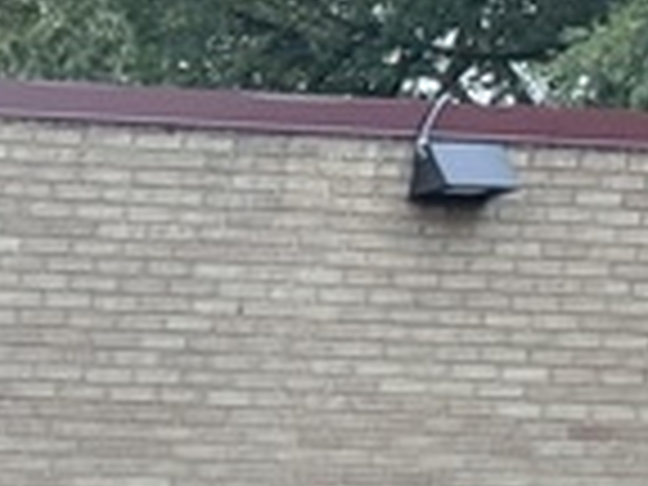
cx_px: -1562
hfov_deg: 8.6
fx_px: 3201
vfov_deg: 7.2
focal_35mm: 171
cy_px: 1701
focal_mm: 6.76
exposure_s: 1/107
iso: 200
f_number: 1.78
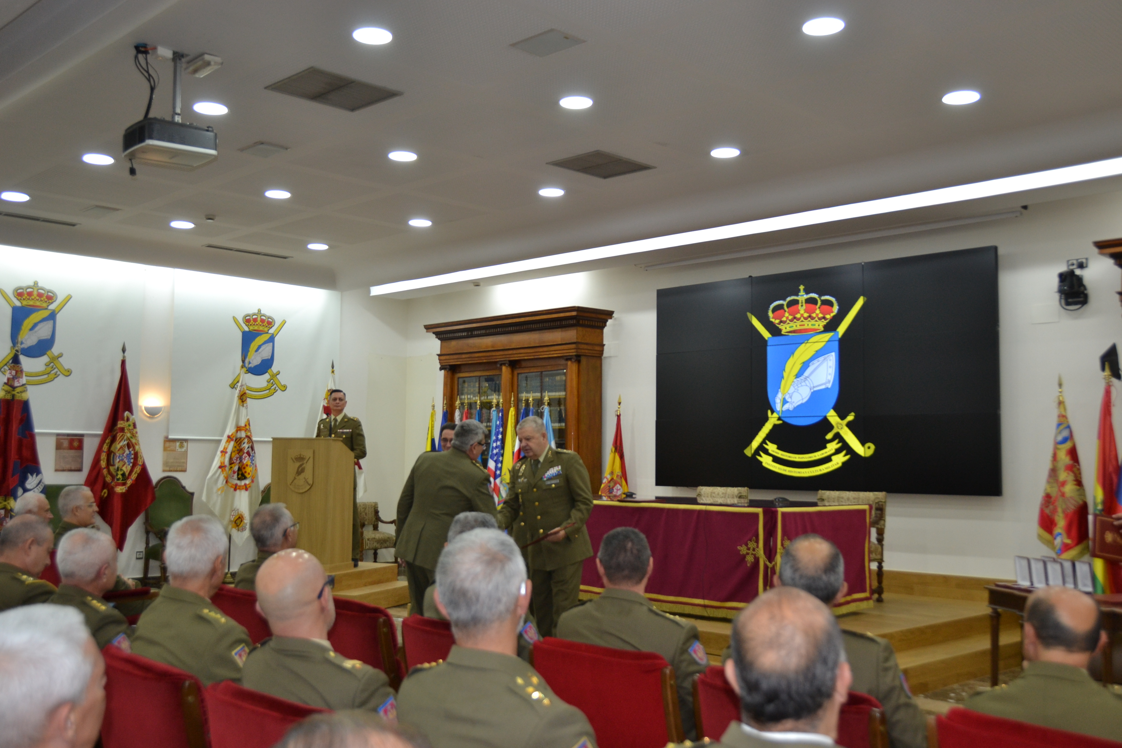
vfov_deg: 40.0
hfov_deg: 57.2
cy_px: 374
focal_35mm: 33
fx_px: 1028
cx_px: 561
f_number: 3.8
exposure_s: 1/60
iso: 450
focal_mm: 22
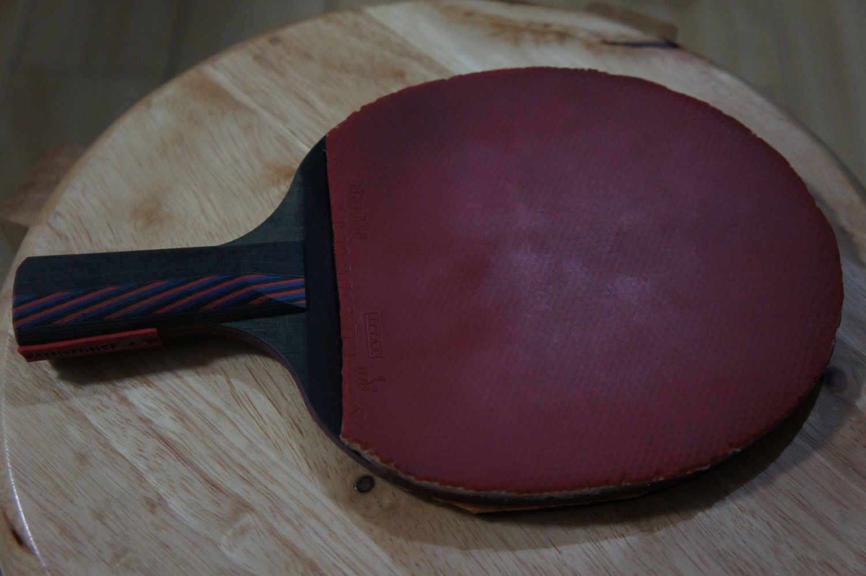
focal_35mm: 44
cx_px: 433
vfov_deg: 30.8
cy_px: 288
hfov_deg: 45.0
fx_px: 1046
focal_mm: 29
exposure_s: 1/15
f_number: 4
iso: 1600
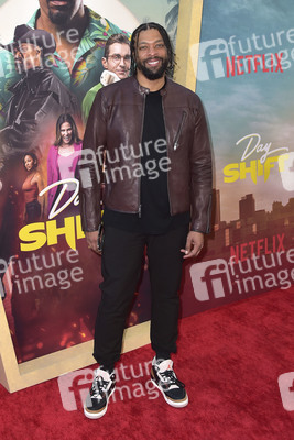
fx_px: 428
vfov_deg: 54.4
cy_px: 220
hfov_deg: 37.9
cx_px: 147
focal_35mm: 35
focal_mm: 35
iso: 500
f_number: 5.6
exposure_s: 1/250
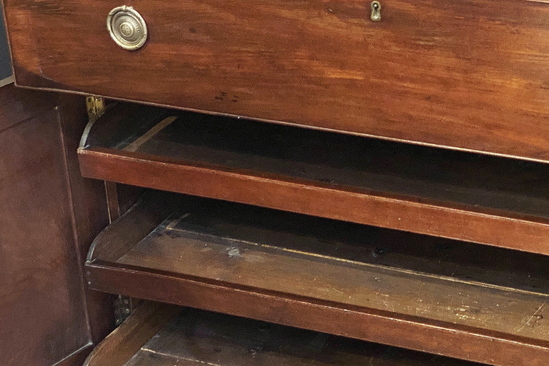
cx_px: 451
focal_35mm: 104
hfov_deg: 19.4
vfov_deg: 13.2
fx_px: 1586
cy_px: 210
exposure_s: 1/30
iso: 800
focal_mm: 6
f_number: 2
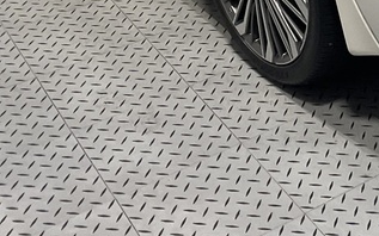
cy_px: -150
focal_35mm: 93
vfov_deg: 13.1
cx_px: 430
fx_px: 960
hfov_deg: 21.1
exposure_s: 1/120
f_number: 1.8
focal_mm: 3
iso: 64
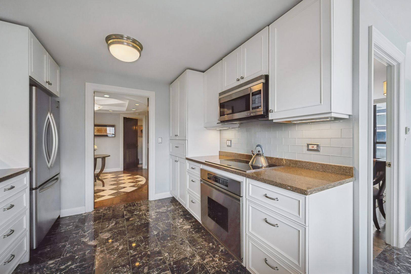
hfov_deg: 104.3
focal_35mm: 14
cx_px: 206
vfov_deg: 81.1
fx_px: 160
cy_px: 137
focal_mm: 14
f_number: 9.5
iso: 200
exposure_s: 1/90
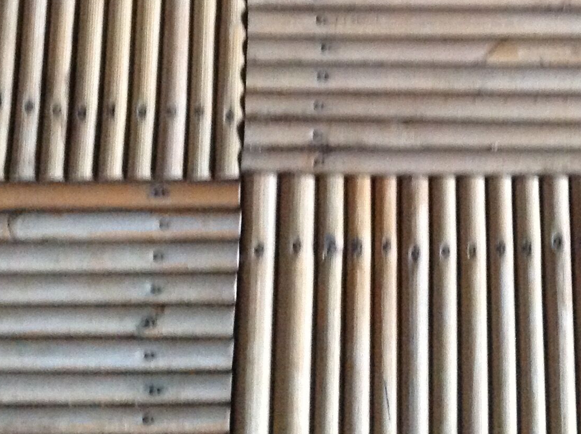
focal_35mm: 82
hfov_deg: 23.6
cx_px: 440
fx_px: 1374
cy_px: 1
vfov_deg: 17.5
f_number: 2.4
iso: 500
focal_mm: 4.28
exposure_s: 1/15
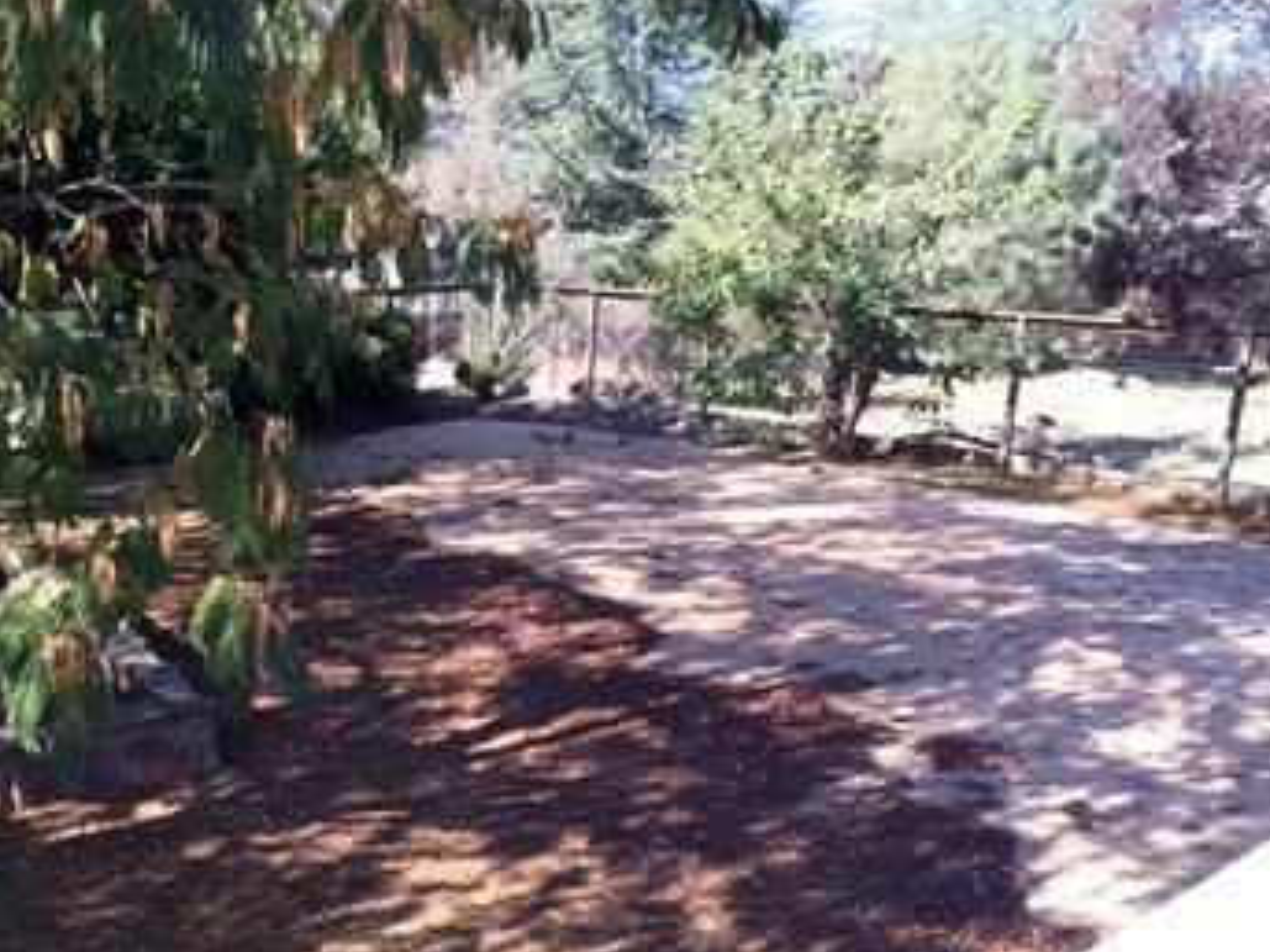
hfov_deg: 48.5
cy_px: 546
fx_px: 1394
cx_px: 474
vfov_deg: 37.6
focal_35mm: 38
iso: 32
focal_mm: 4.15
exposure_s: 1/410
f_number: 2.2
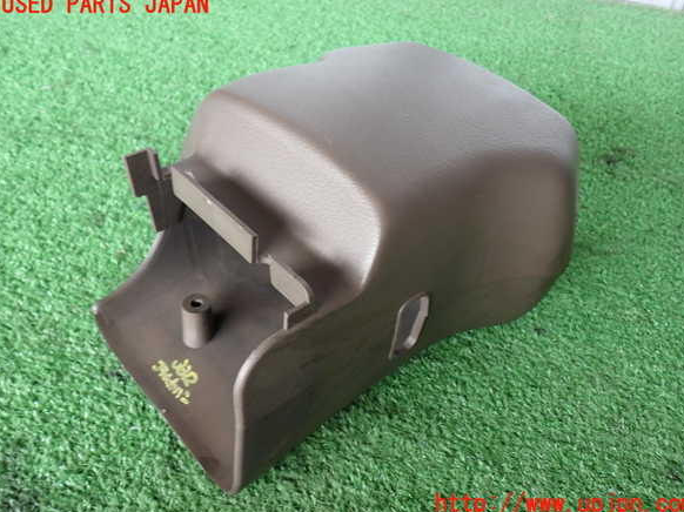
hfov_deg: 55.4
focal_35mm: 33
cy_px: 255
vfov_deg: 42.9
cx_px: 348
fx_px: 652
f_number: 2.4
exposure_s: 1/30
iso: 200
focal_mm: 5.79
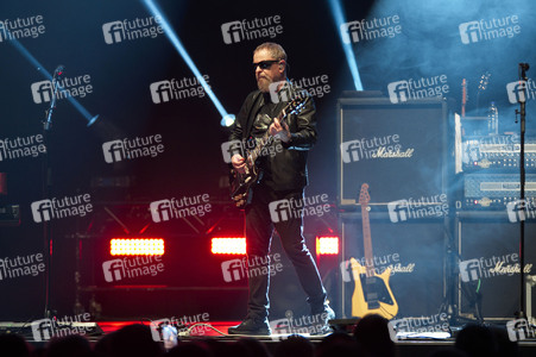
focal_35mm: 210
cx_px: 268
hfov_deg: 9.8
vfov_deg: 6.5
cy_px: 178
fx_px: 3124
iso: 1600
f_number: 2.8
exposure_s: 1/125
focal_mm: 210
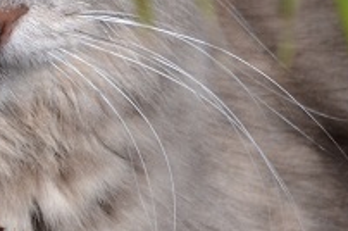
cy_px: -40
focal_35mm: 1398
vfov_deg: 1.0
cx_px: -71
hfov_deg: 1.5
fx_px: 13492
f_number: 5.6
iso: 400
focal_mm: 200
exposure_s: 1/1600
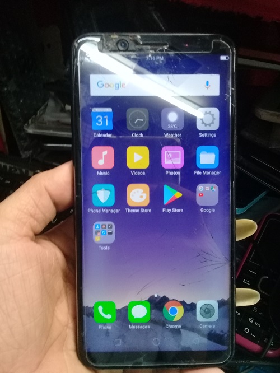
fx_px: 334
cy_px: 186
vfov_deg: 58.3
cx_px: 140
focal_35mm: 31
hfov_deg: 45.5
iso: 200
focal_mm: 3.3
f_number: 2.2
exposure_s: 1/30
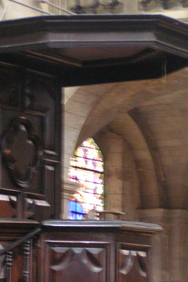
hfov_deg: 6.1
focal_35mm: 225
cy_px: 215
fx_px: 1763
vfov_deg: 9.1
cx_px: 63
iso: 400
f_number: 3.5
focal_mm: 18.2
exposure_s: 1/6
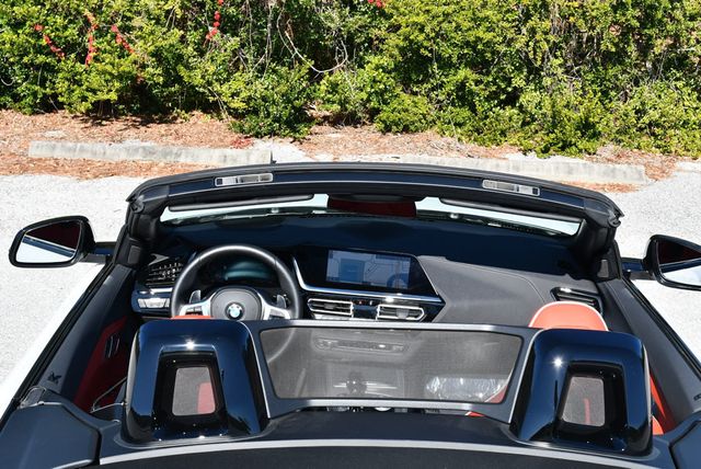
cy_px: 234
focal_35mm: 48
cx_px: 350
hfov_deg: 41.1
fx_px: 935
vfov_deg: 28.1
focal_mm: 24
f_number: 8
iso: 180
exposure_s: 1/250
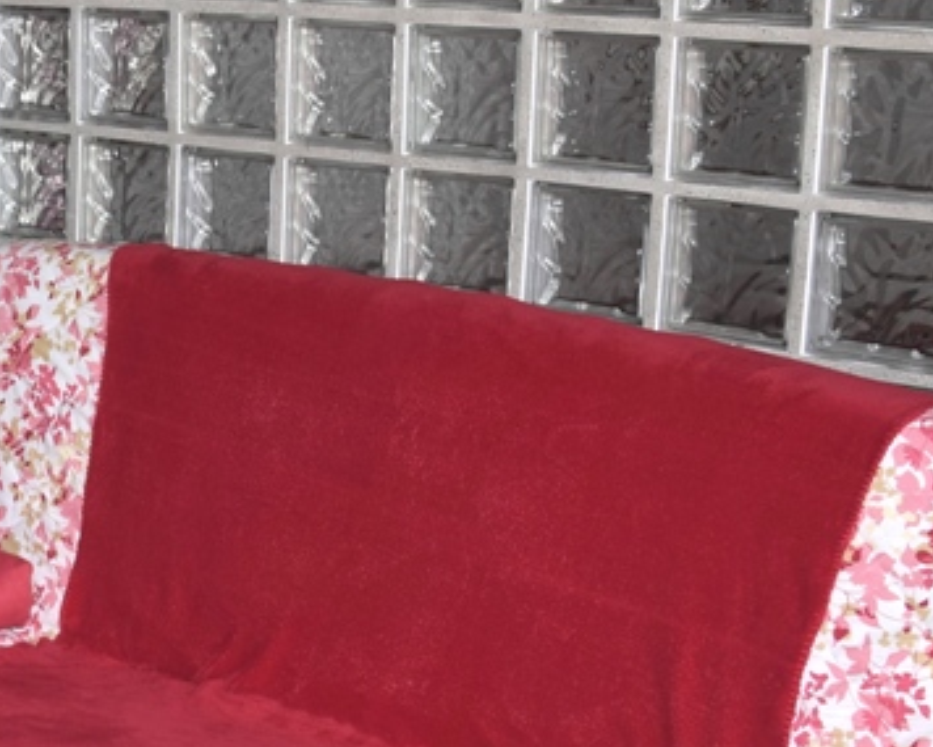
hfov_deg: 21.4
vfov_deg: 18.7
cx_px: -228
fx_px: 2265
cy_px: 417
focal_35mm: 82
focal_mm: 18
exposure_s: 1/200
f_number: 3.5
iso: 100
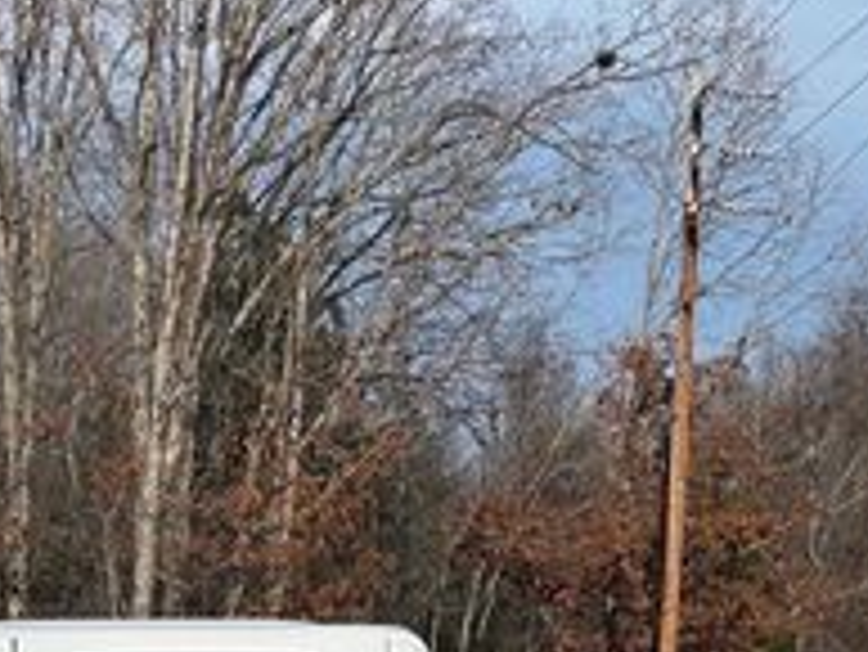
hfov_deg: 22.5
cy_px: 1052
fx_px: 2158
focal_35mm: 86
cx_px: 216
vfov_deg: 15.5
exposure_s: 1/10309
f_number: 1.5
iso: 50
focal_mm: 5.7
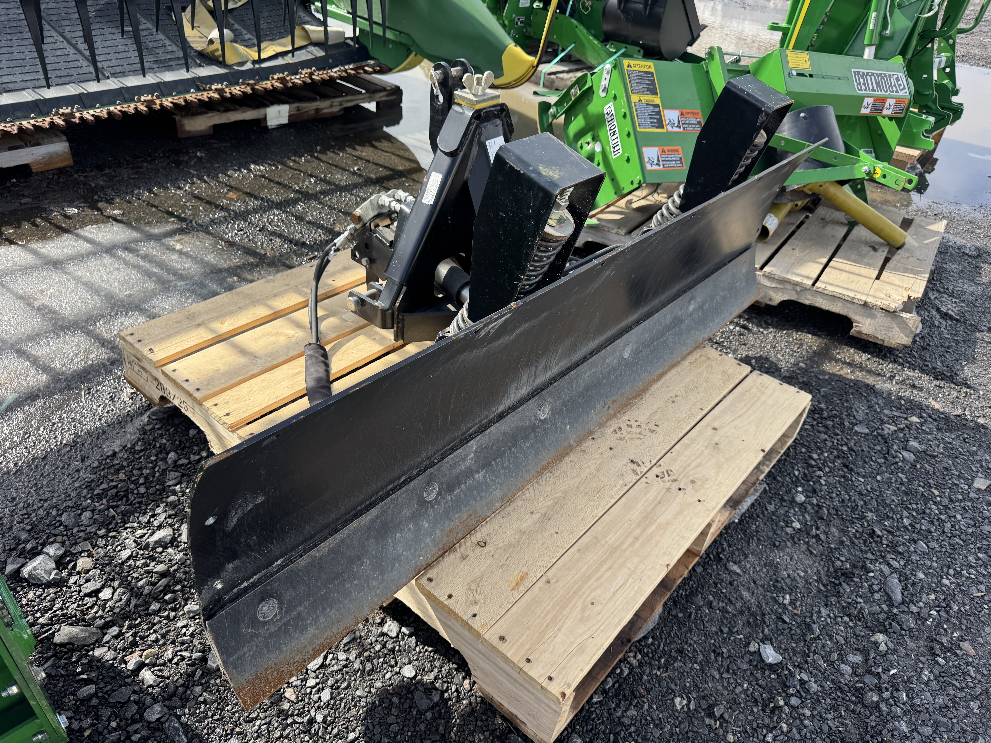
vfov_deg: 56.8
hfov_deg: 71.6
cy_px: 372
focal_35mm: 24
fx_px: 687
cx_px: 496
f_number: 1.78
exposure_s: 1/1366
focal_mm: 6.76
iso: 80
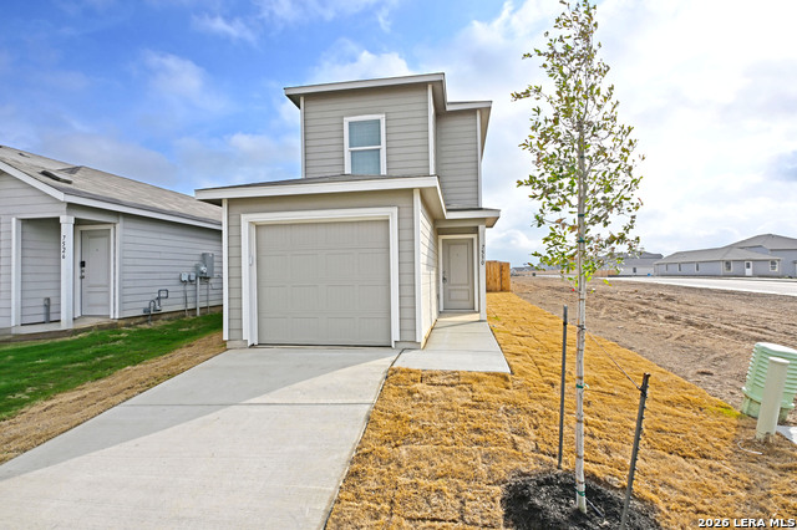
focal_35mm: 18
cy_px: 265
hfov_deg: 90.0
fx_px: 398
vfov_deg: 67.3
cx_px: 398
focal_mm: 12
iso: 64
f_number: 8
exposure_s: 1/250
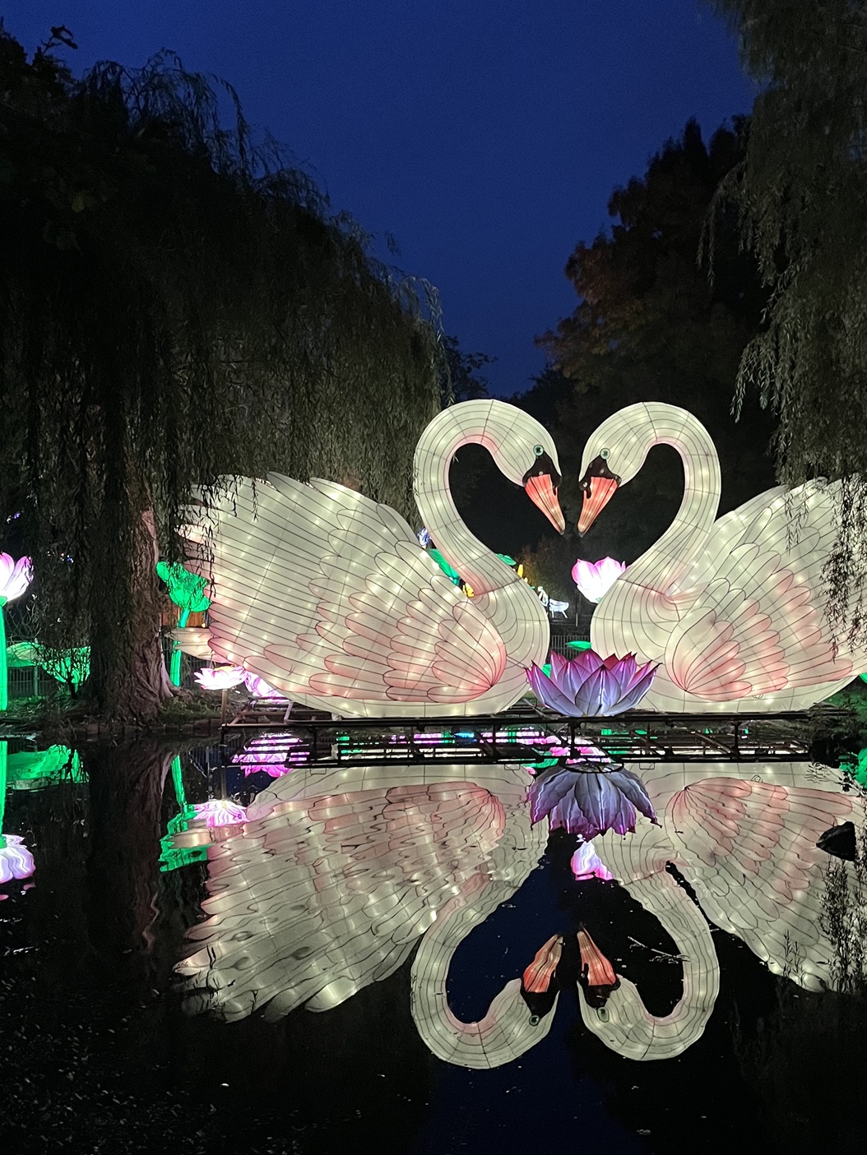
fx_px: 1235
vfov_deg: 50.1
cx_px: 535
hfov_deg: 38.5
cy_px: 581
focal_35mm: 37
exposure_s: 1/33
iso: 400
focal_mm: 5.1
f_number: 1.6
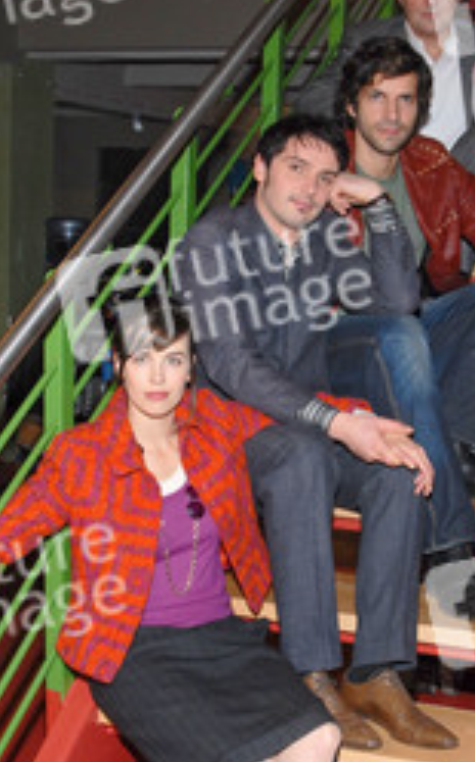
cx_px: 306
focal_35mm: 69
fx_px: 1433
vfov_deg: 29.8
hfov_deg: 18.8
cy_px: 444
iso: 400
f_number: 14
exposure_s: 1/60
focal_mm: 28
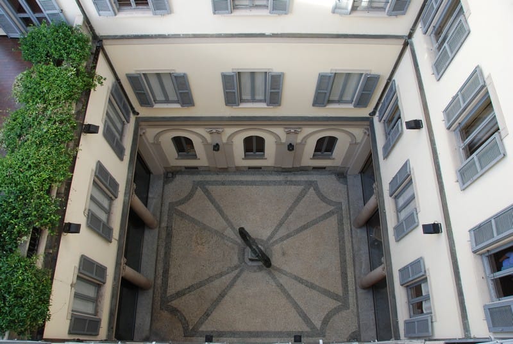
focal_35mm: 27
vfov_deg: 48.1
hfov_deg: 67.3
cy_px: 172
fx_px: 385
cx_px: 256
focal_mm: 18
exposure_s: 1/25
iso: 100
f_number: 6.3
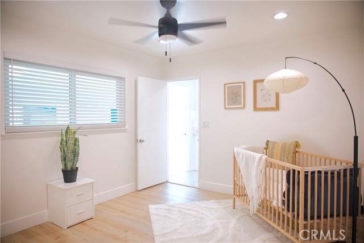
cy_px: 122
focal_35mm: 24
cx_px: 182
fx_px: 243
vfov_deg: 53.2
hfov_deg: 73.7
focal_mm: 24
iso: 640
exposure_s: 1/80
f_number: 2.8
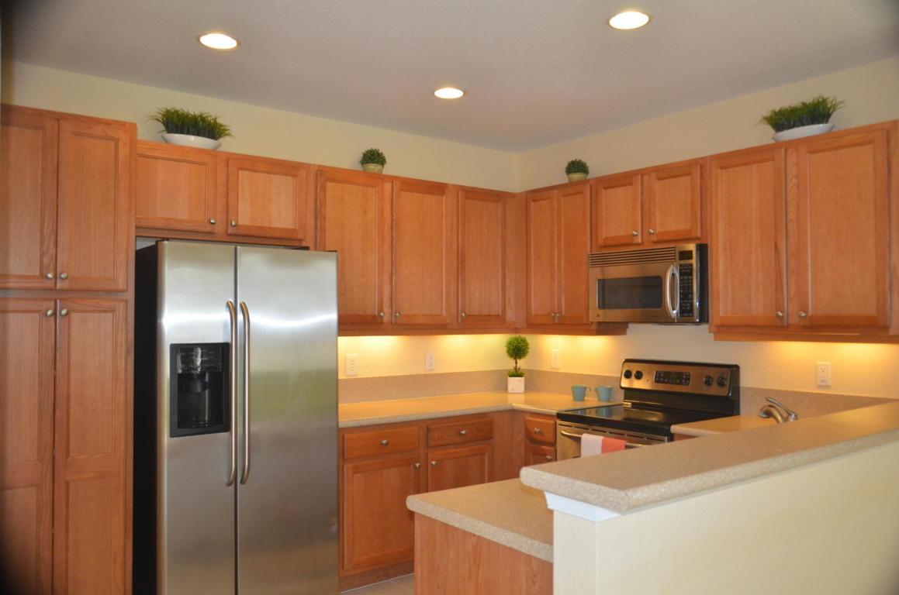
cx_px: 450
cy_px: 298
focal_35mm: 27
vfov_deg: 47.7
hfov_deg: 67.5
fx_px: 673
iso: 800
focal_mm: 18
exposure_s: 1/60
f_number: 3.5
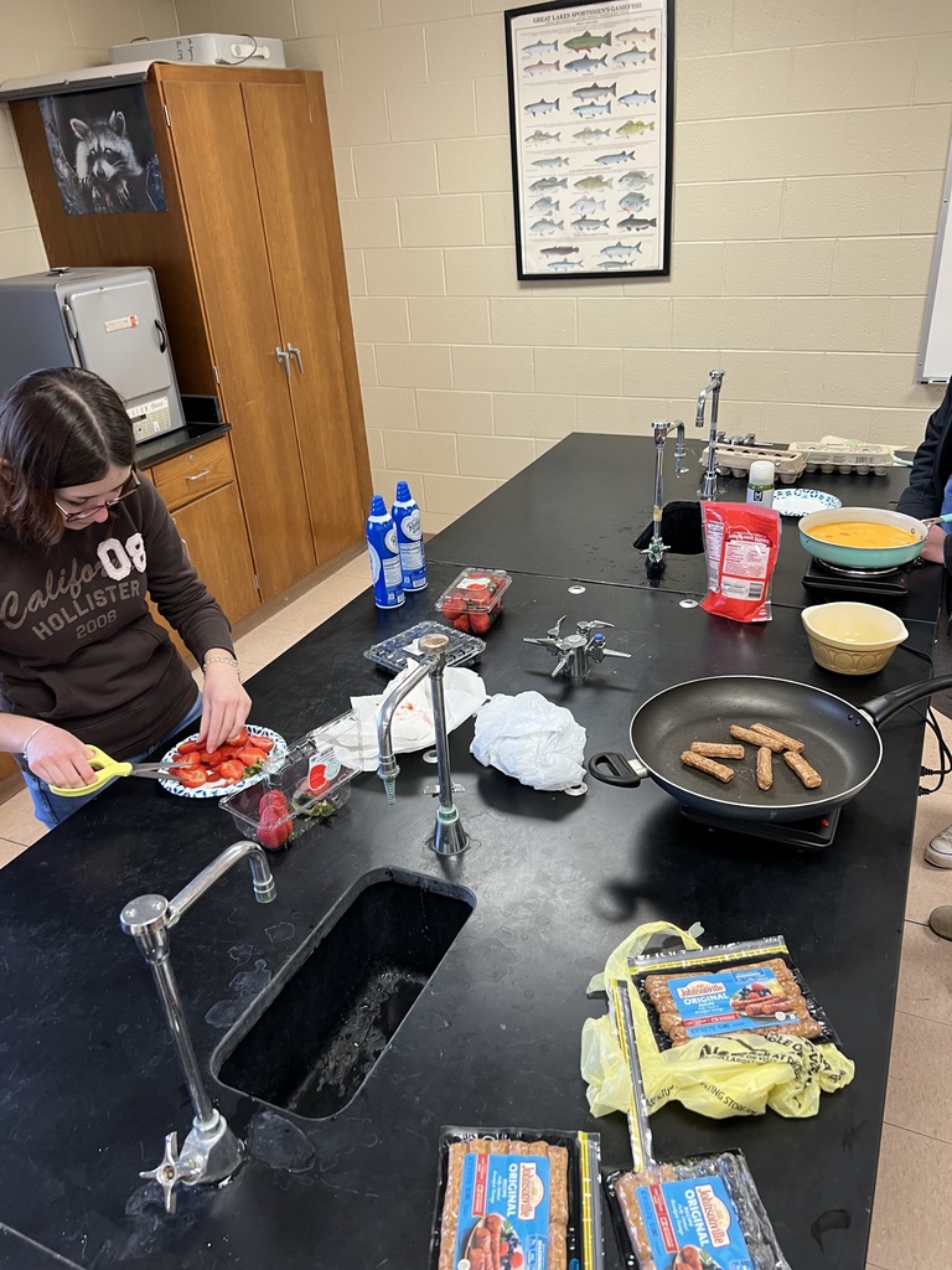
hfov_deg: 53.1
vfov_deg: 67.3
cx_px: 476
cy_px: 635
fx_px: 953
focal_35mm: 26
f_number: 1.5
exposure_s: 1/60
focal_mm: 5.7
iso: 80
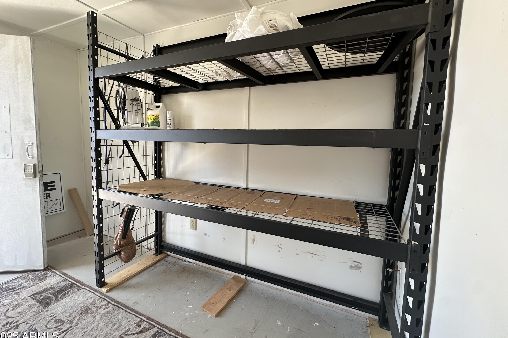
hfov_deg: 100.4
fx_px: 212
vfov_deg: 77.2
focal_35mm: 15
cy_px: 158
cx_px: 255
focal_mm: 2.22
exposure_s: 1/99
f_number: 2.2
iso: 125
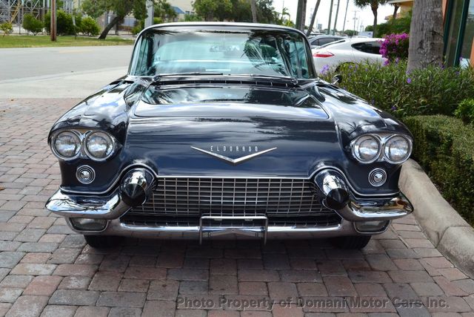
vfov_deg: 34.2
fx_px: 514
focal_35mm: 39
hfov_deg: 49.5
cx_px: 237
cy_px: 158
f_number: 10
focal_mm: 26
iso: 400
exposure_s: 1/250
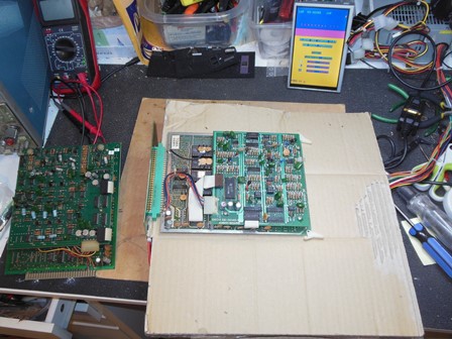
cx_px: 226
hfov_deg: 61.7
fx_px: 379
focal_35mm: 29
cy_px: 170
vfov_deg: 48.2
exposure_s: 1/30
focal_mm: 5.2
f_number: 3.3
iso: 200
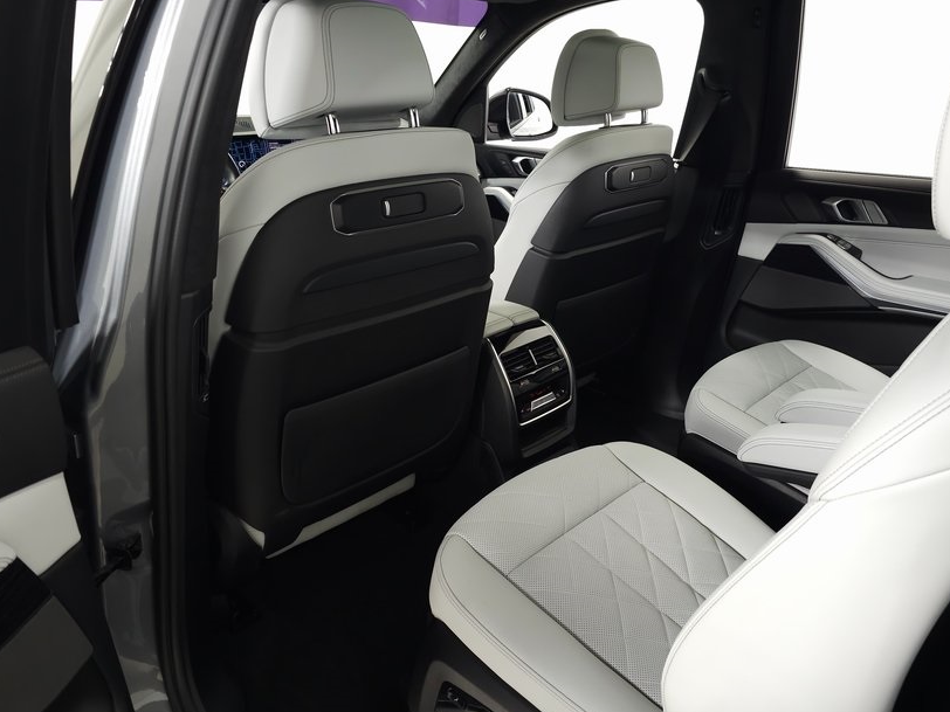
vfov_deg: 48.2
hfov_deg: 61.5
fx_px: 796
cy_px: 374
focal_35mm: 29
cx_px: 518
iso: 200
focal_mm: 6.3
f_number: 1.7
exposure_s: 1/60
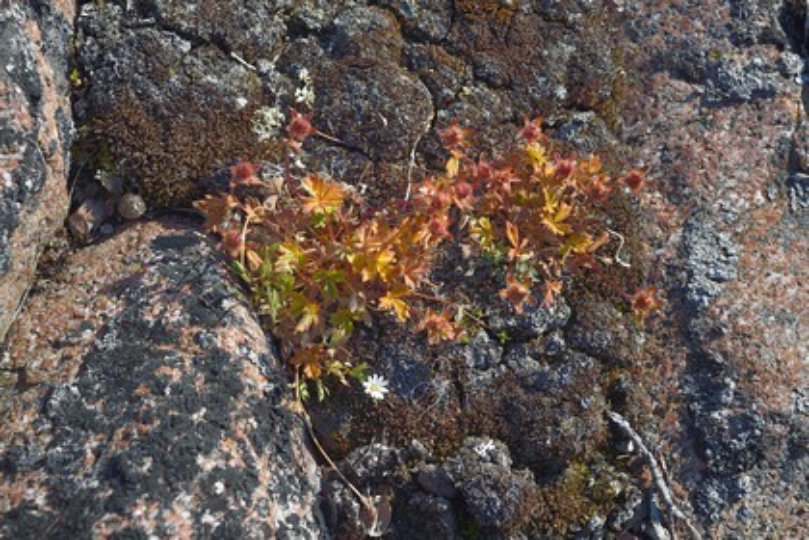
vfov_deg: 19.5
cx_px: 404
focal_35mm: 70
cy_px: 270
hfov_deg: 28.8
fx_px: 1573
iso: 200
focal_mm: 70
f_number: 9
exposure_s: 1/200
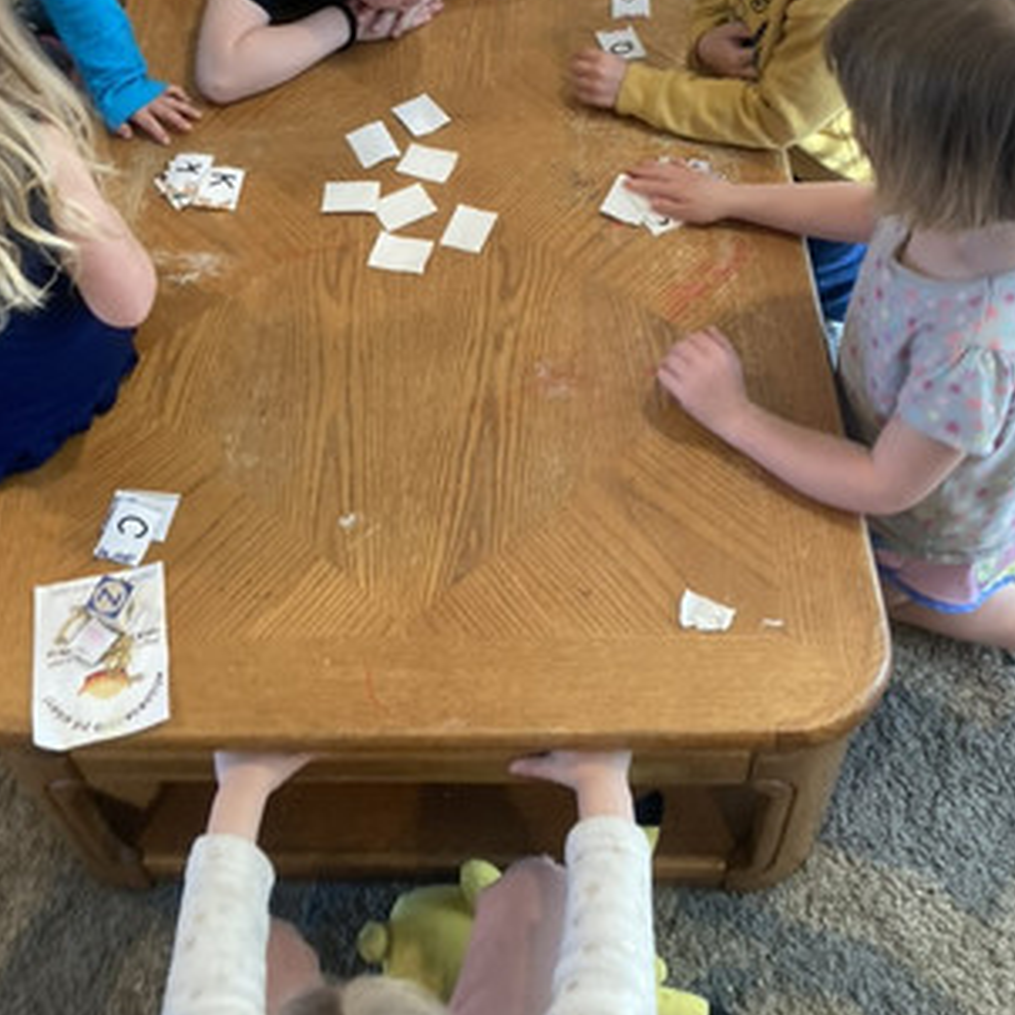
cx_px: 429
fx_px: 1360
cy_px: 195
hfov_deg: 40.8
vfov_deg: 39.2
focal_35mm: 41
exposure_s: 1/60
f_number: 1.8
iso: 200
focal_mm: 3.99
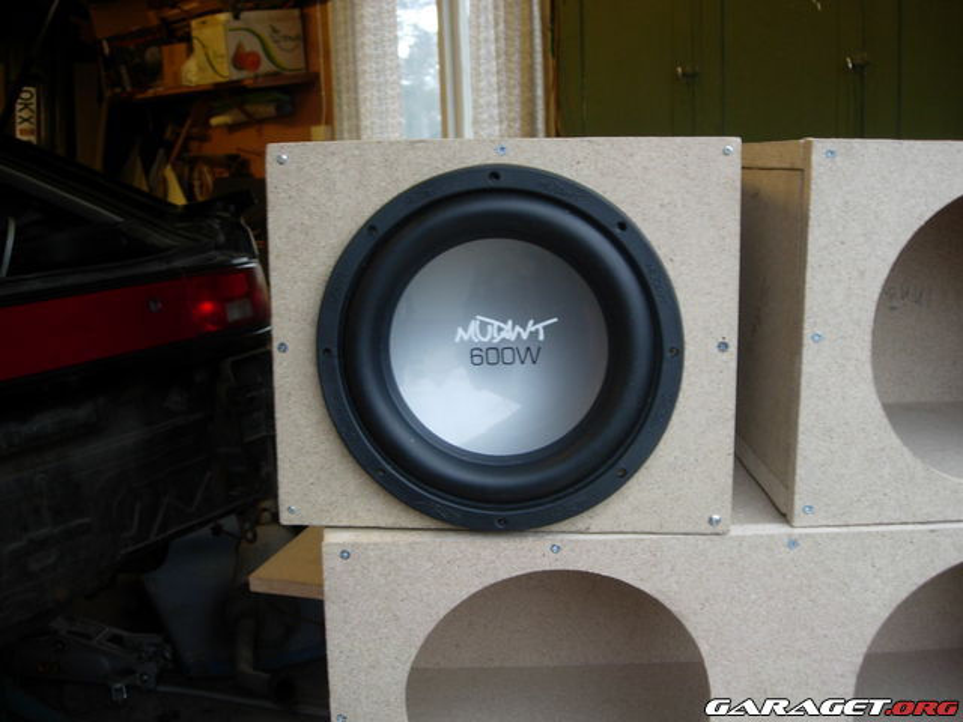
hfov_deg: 49.0
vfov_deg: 37.7
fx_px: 1057
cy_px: 361
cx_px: 482
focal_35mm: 38
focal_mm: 7.8
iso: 79
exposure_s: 1/23.9
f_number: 2.8
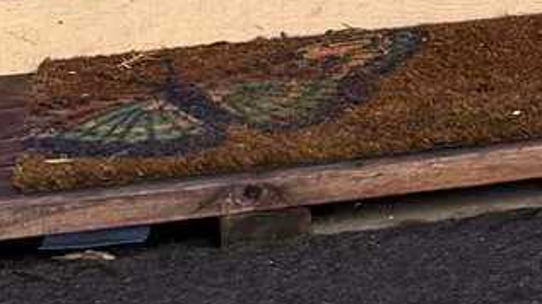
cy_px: -369
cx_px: 1228
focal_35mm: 190
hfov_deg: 10.1
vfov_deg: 6.2
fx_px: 2729
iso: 64
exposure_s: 1/121
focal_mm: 6.76
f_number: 1.78
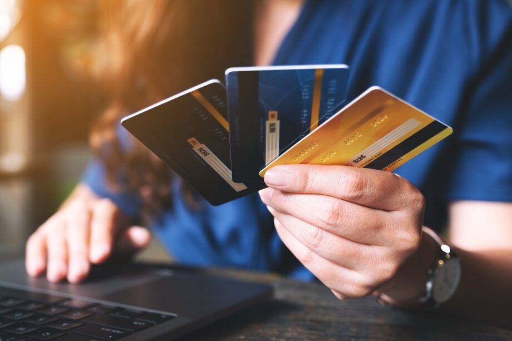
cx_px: 256
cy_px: 170
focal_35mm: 50
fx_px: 711
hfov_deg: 39.6
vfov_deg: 27.0
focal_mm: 33.2
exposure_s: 1/50
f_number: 2.8
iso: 320
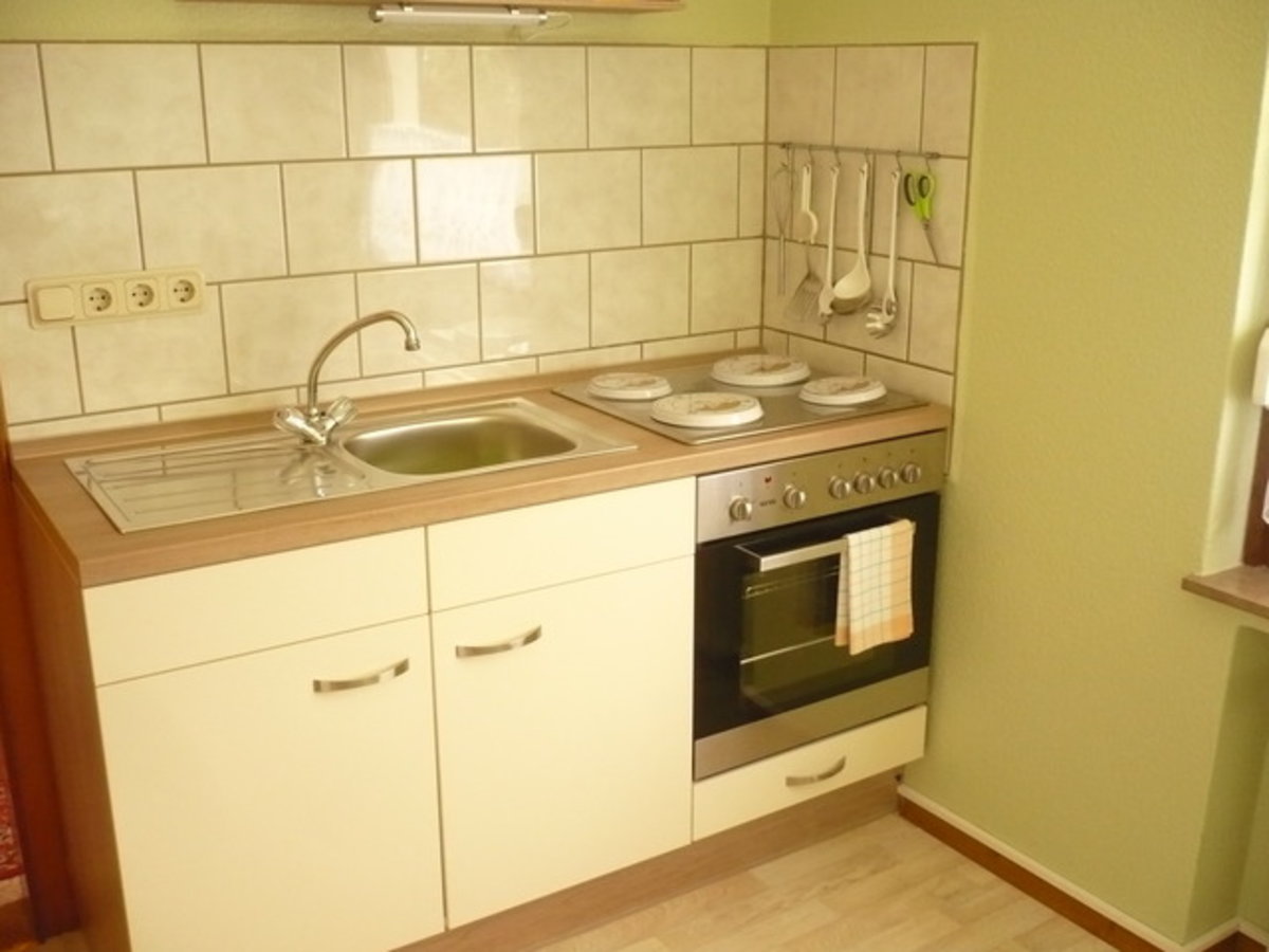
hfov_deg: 52.6
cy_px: 476
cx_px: 634
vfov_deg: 40.7
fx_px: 1283
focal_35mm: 35
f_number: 2.8
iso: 400
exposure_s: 1/30
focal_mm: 5.8
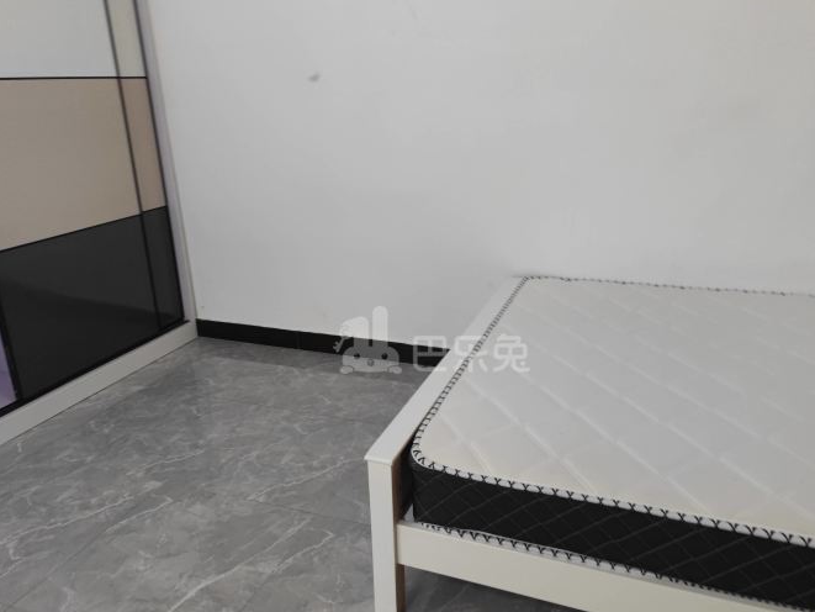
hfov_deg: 41.2
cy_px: 341
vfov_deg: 31.5
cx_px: 432
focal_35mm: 46
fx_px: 1083
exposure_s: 1/83
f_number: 1.95
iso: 400
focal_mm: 7.59
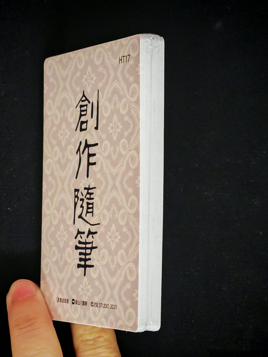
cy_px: 178
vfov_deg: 17.1
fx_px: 1187
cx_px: 134
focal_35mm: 115
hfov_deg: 12.9
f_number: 2.4
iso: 800
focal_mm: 8.67
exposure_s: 1/20
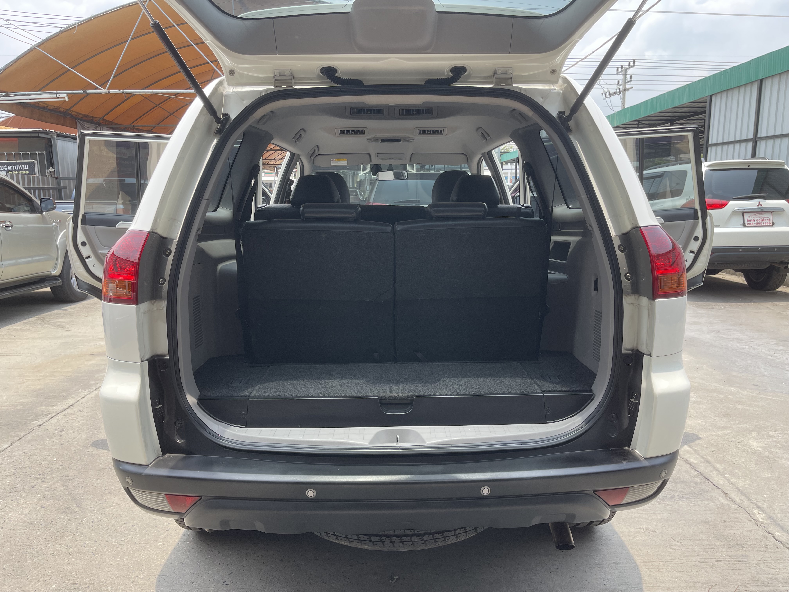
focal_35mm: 25
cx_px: 394
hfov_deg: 69.4
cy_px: 296
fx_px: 570
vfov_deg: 54.9
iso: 32
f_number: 1.6
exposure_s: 1/969
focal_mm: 5.1
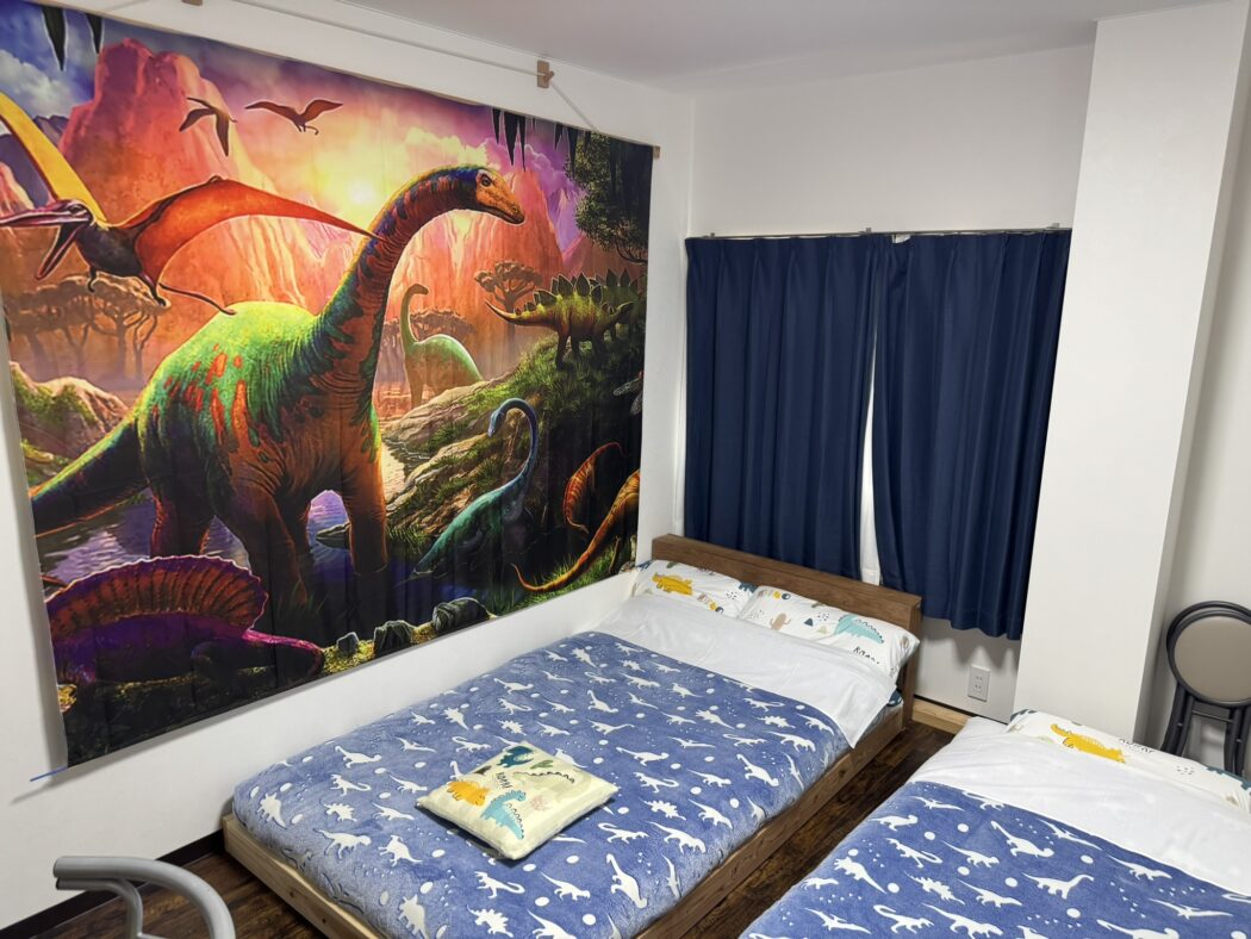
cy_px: 470
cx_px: 626
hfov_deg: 71.6
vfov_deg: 56.8
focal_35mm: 24
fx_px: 868
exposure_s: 1/60
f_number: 1.78
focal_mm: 6.76
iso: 160
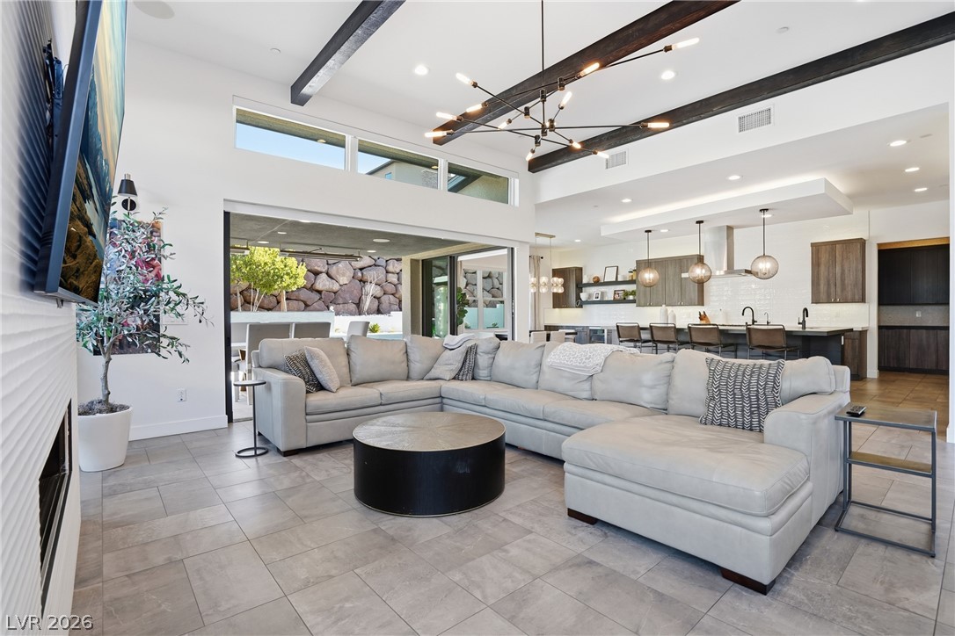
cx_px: 478
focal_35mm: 16
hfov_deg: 96.7
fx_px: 424
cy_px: 318
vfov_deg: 73.7
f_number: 9
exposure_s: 1/125
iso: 500
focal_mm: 16
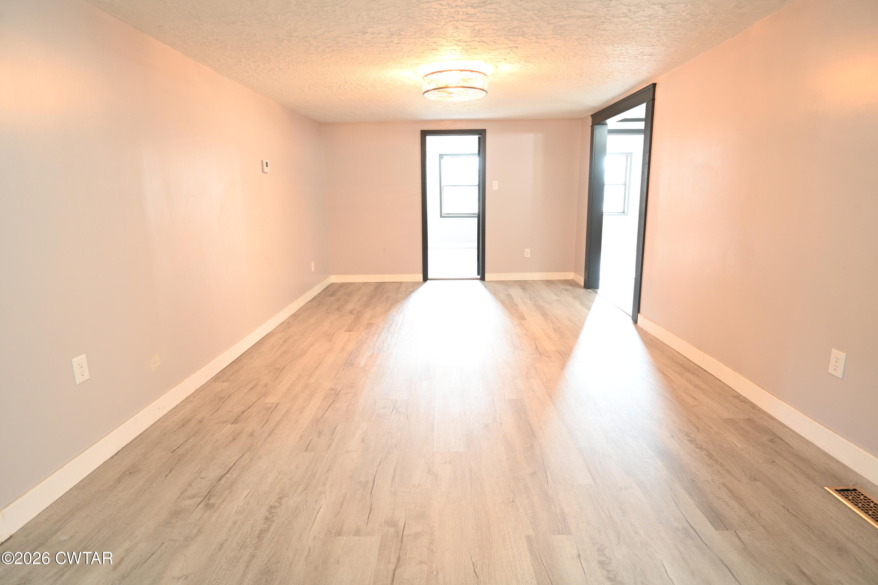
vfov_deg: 64.6
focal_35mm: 19
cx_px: 439
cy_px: 292
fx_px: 463
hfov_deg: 86.9
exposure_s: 1/13
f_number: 2.8
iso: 400
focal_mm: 19
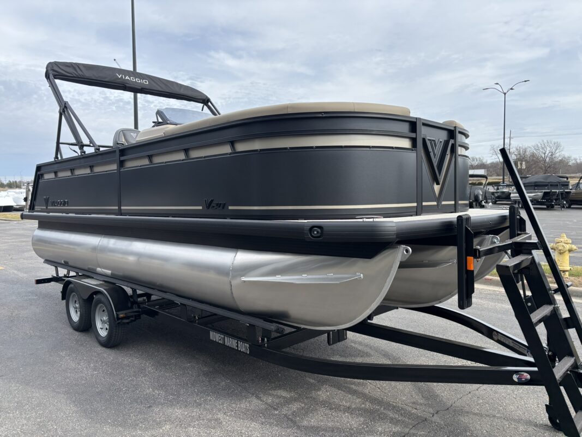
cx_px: 291
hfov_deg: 67.3
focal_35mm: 26
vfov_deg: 53.1
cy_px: 218
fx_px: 437
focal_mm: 5.96
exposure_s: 1/2151
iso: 50
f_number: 1.6
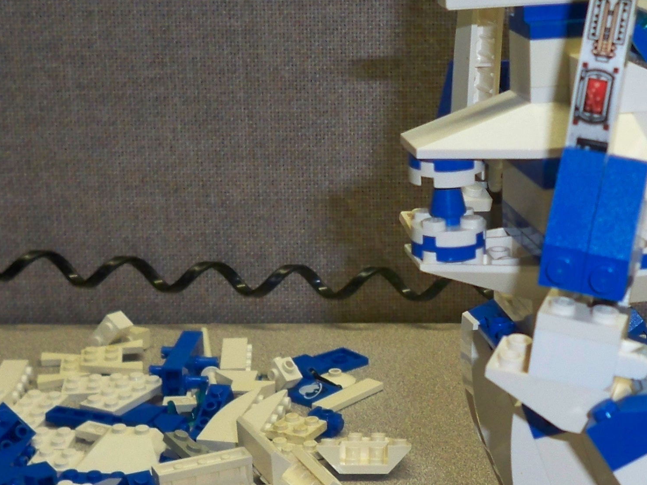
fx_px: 1607
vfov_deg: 17.0
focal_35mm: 86
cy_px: 395
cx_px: 549
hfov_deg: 22.4
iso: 200
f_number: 3.1
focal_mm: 6.3
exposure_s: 1/30
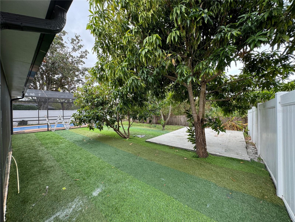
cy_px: 111
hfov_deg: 102.1
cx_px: 148
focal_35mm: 14
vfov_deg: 85.7
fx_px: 119
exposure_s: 1/114
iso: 40
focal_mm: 2.22
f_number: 2.2
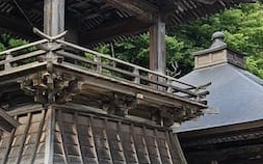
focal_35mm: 77
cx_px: 148
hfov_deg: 26.8
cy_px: 88
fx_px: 552
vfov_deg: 16.9
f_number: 1.7
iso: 10
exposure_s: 1/312
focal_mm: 6.3
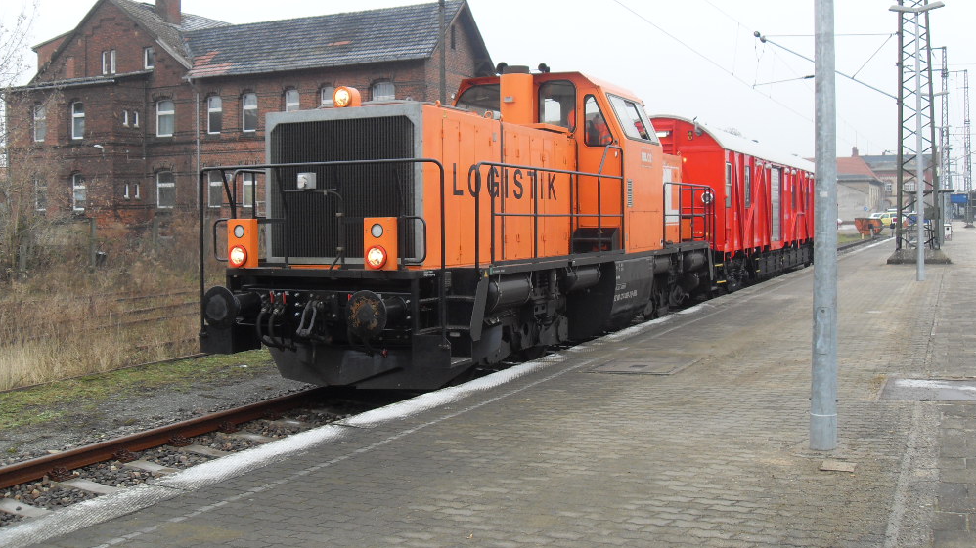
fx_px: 983
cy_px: 210
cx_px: 489
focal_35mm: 38
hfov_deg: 52.8
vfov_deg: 31.1
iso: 80
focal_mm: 6.3
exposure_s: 1/125
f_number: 2.8
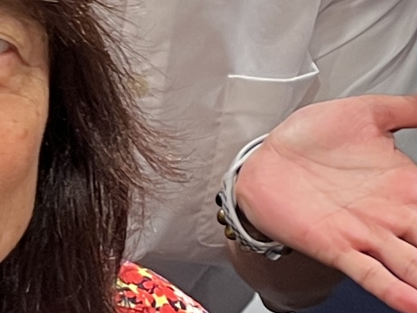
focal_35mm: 199
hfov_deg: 9.8
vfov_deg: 7.5
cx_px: 446
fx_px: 2397
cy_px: 71
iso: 125
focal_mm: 5.7
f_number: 1.5
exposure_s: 1/50
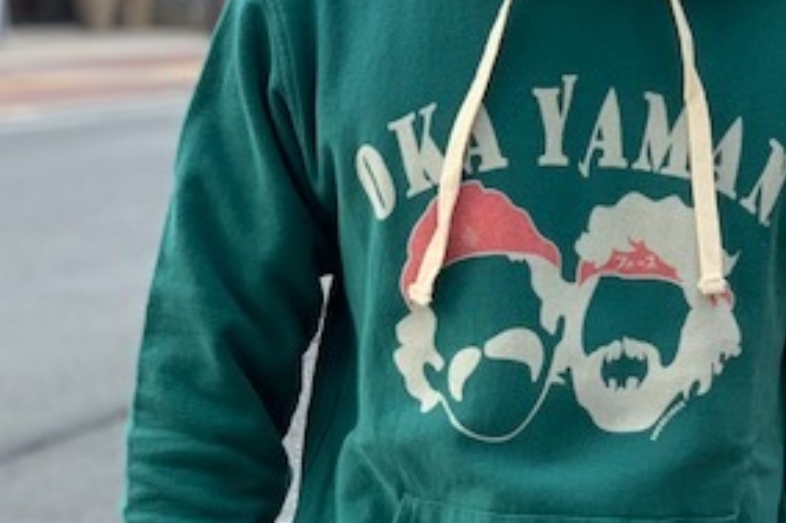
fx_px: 2662
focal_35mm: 122
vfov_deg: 11.2
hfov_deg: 16.5
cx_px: 733
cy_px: 379
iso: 25
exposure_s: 1/122
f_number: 2.4
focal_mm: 6
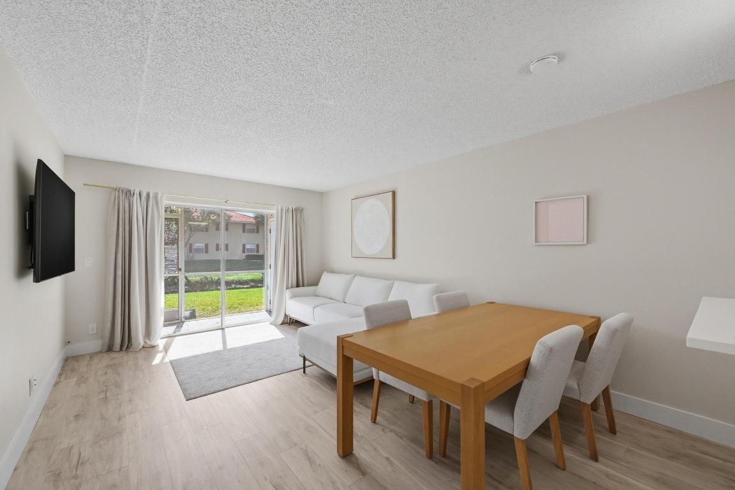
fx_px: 286
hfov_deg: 104.3
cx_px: 368
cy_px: 245
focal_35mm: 14
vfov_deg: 81.2
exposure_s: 1/8000
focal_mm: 14
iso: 1250
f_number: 8
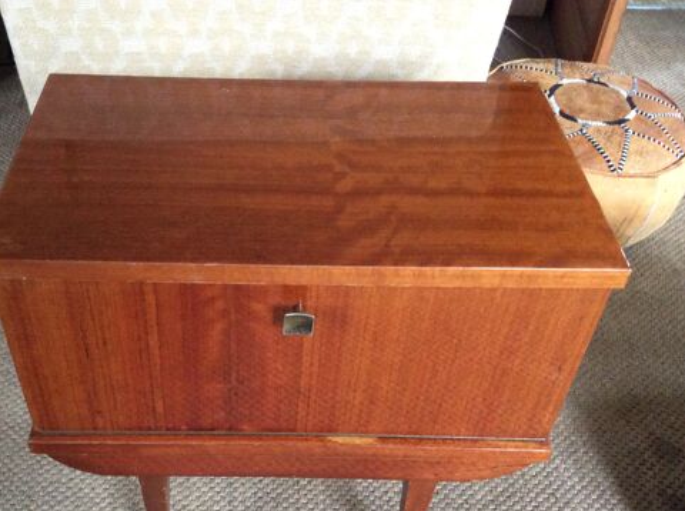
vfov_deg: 35.6
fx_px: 790
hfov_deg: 46.6
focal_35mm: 40
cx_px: 267
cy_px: 318
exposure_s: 1/17
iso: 320
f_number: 2.4
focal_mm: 3.3
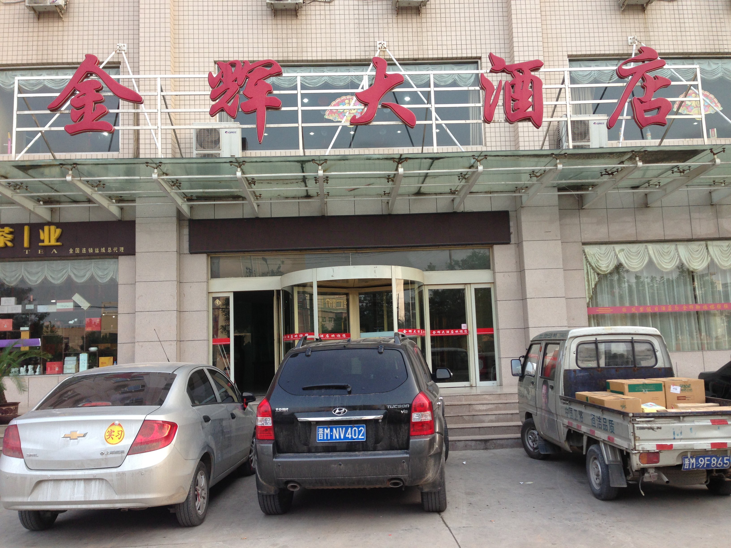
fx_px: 697
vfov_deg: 42.9
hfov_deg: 55.4
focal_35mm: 33
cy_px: 274
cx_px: 366
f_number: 2.4
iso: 50
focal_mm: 4.13
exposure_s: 1/120
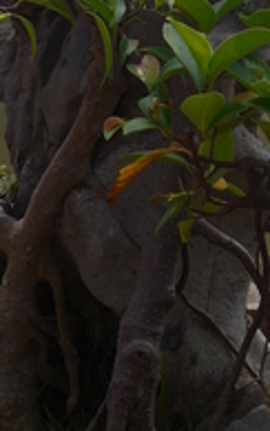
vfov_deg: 19.0
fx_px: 1188
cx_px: 387
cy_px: -139
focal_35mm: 101
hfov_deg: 12.4
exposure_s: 1/1000
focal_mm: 6
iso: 80
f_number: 2.8
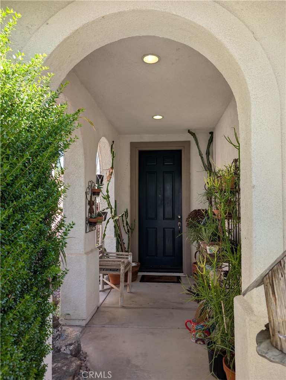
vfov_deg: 71.5
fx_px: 264
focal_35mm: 24
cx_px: 143
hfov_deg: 56.9
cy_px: 190
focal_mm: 6.9
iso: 18
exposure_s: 1/172
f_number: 1.68
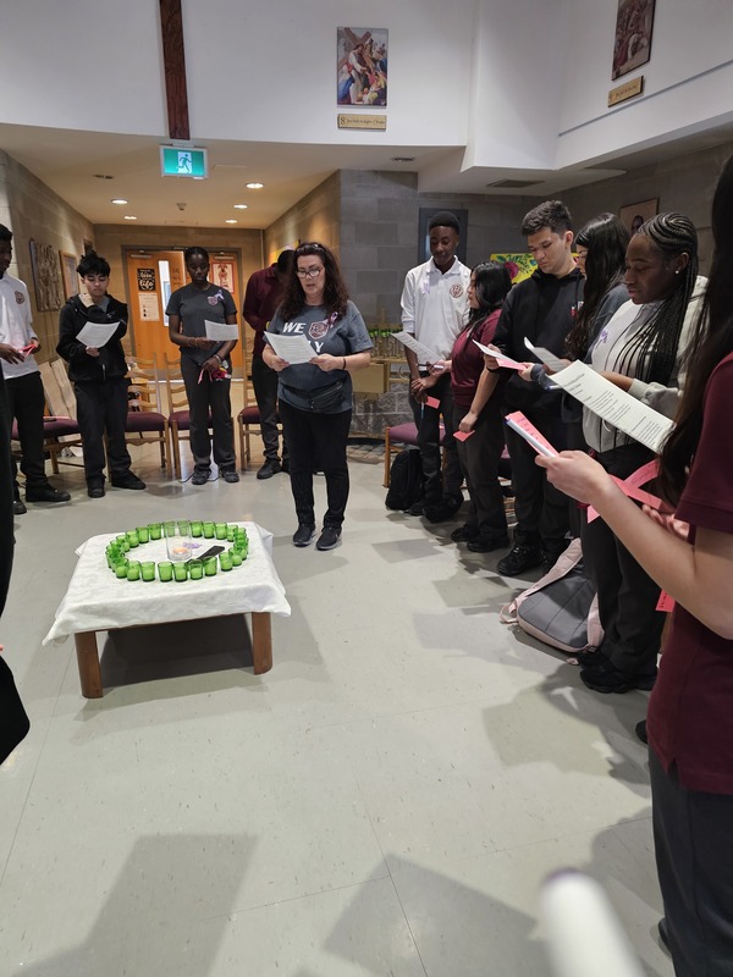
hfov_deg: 58.9
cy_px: 488
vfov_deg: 73.9
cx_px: 366
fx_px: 649
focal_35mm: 23
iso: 800
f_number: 1.7
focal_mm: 6.3
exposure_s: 1/60
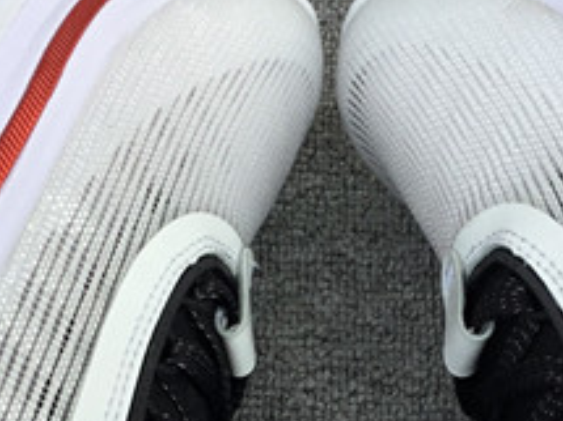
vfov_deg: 11.2
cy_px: 464
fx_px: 2113
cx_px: 340
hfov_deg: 15.2
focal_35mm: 130
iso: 25
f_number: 2.4
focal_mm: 3.3
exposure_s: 1/590
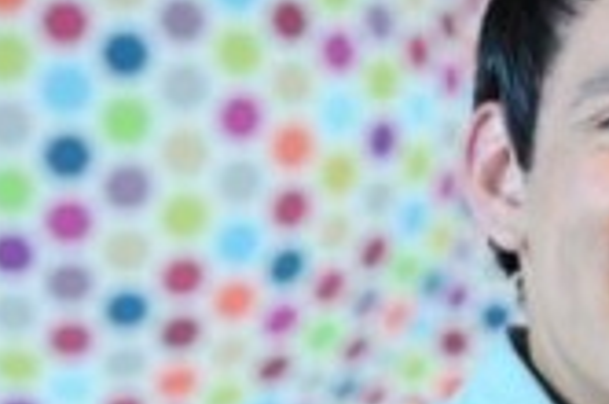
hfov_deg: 3.4
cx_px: 939
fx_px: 10350
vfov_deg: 2.2
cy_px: 483
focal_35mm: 613
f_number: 2.8
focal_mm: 145
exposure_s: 1/80
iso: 500
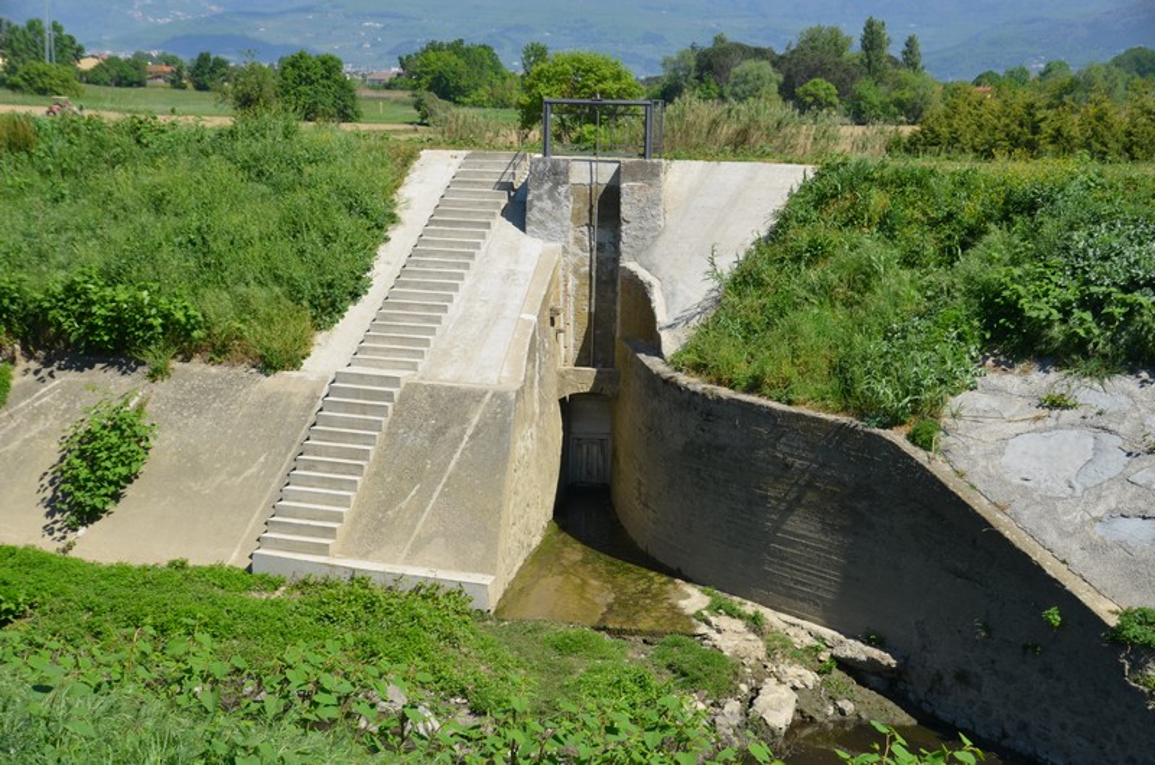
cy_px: 382
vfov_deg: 19.6
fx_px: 2209
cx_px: 578
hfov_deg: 29.3
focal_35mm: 69
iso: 100
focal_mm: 46
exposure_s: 1/250
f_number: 8
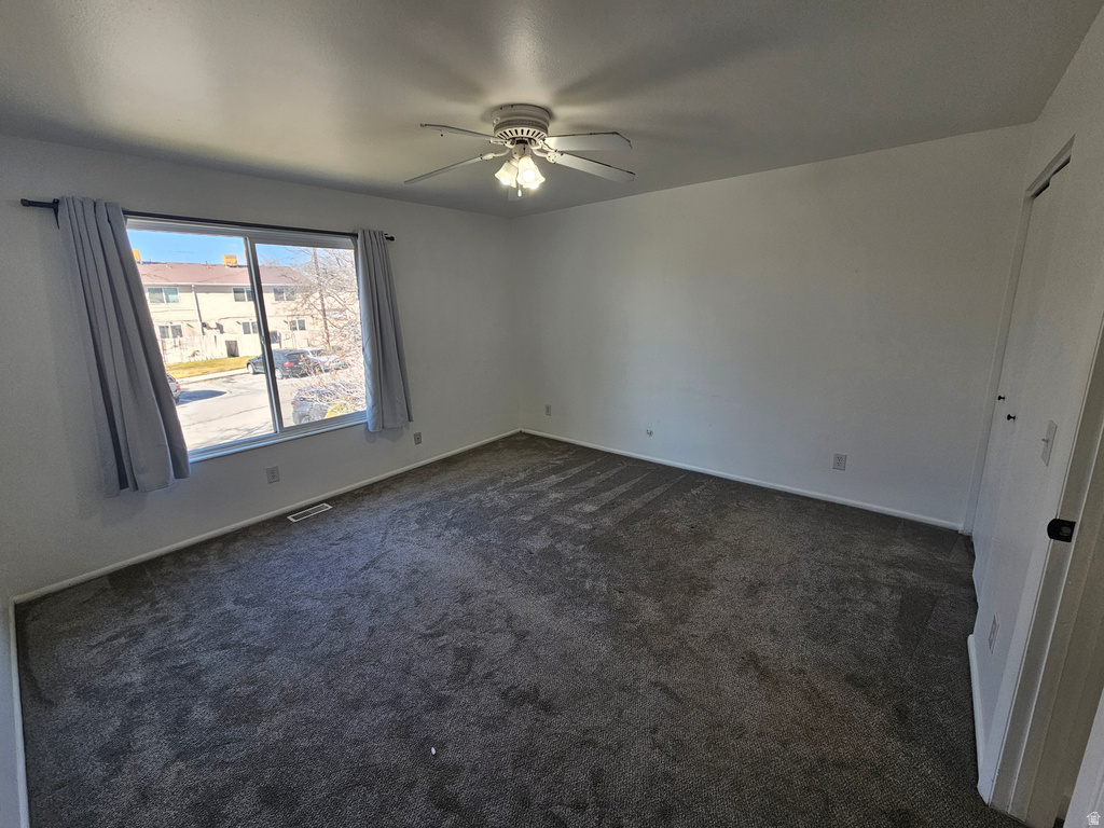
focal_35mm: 13
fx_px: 415
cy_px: 414
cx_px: 552
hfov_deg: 106.2
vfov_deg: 89.9
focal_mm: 2.2
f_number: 2.2
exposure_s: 1/120
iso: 64
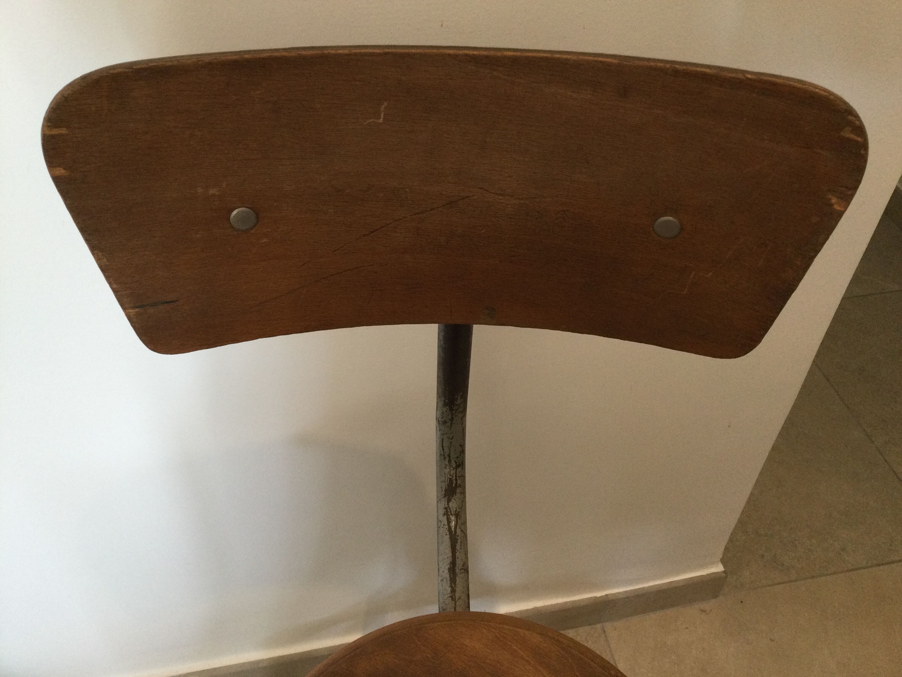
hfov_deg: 58.4
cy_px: 338
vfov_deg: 45.4
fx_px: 808
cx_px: 451
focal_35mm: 31
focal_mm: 3.3
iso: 100
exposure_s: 1/33
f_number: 2.4
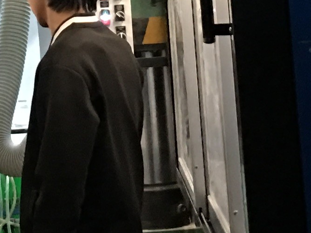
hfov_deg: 11.3
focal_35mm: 175
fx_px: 1572
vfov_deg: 8.0
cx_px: 67
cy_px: -255
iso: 100
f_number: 2.2
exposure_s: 1/8
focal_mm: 4.15
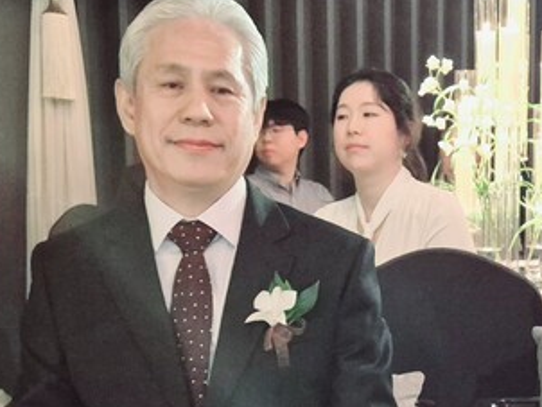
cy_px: 372
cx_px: 490
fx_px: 1144
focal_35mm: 73
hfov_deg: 25.8
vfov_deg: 19.8
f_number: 1.8
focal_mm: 5.4
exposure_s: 1/60.2
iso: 1250
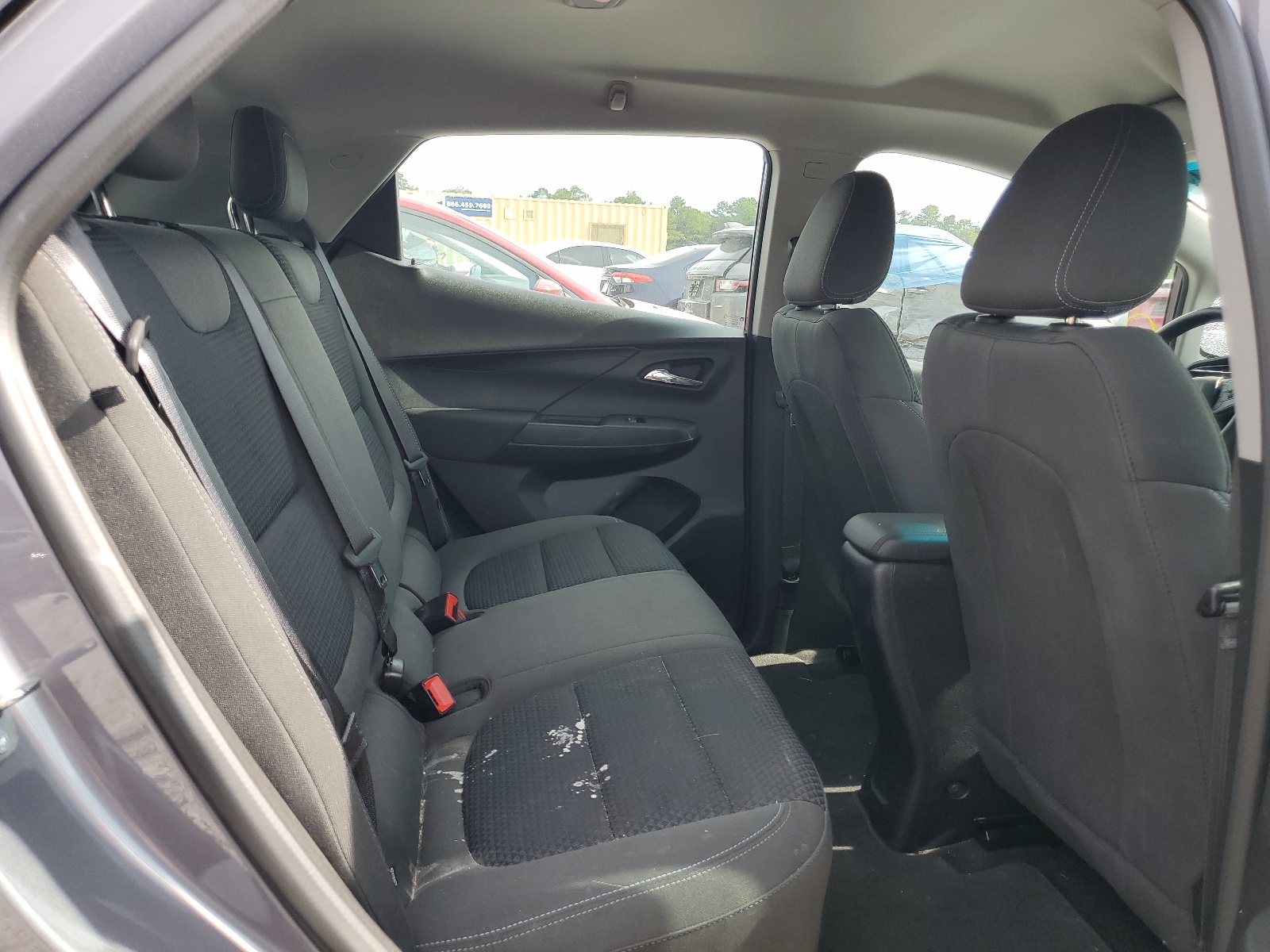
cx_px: 635
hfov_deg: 67.3
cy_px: 476
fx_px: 954
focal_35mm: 26
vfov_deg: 53.1
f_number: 1.5
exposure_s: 1/526
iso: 50
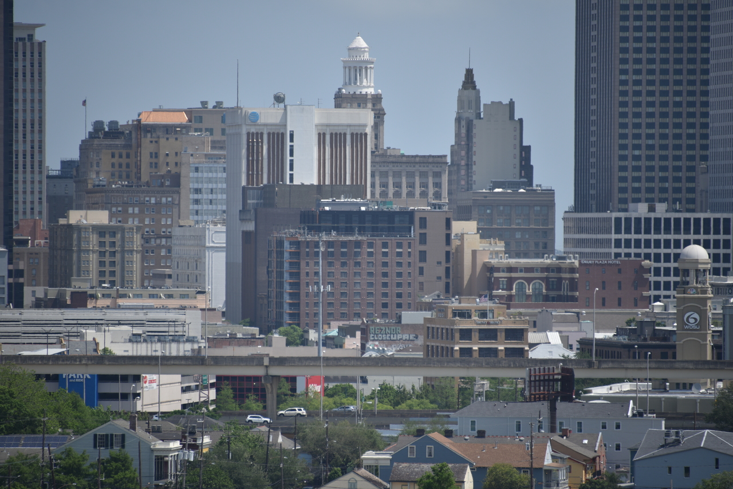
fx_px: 6109
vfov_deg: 4.6
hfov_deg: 6.9
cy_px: 244
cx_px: 366
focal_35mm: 300
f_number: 6.3
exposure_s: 1/640
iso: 100
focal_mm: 300
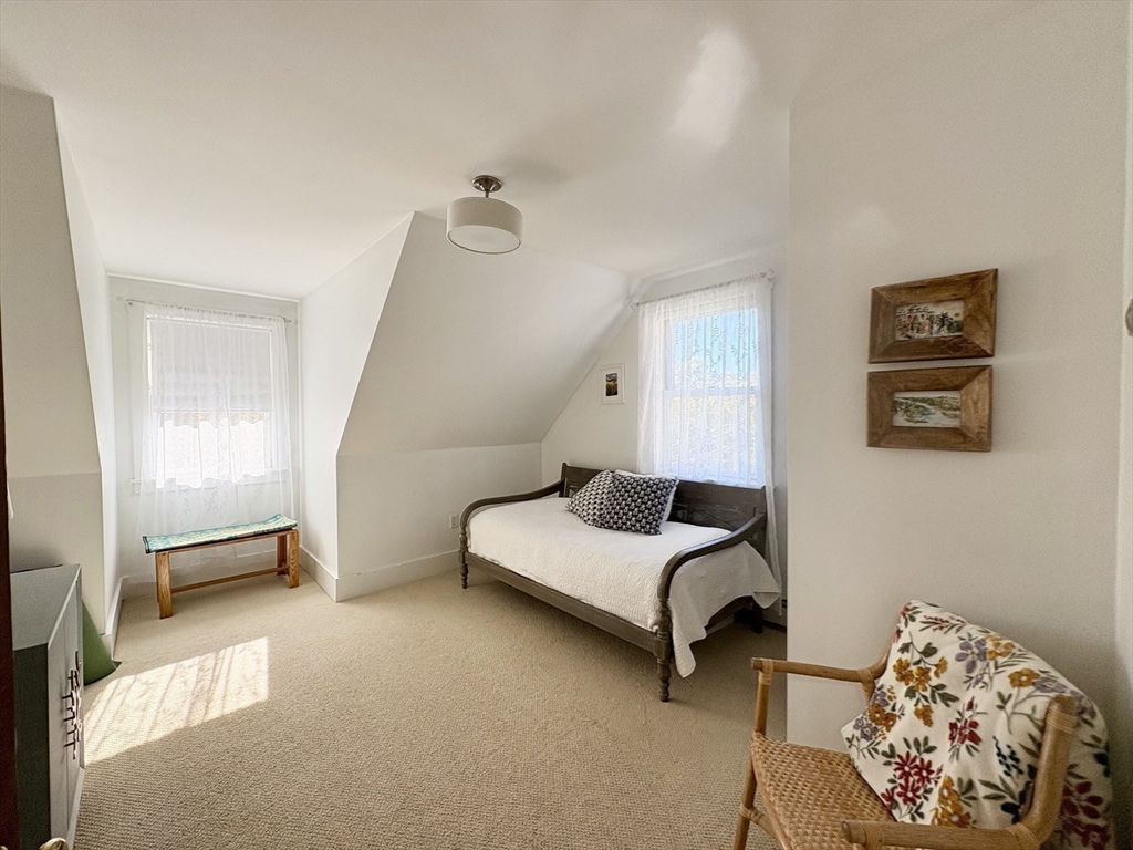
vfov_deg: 85.7
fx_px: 458
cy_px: 425
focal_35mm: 14
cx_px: 566
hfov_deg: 102.1
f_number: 2.2
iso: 80
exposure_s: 1/122
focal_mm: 2.22
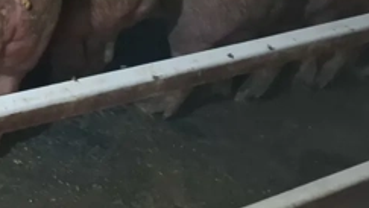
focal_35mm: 103
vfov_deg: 10.8
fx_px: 1008
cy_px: -206
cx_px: -276
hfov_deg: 17.3
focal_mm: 5.54
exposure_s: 1/25
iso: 640
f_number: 1.8
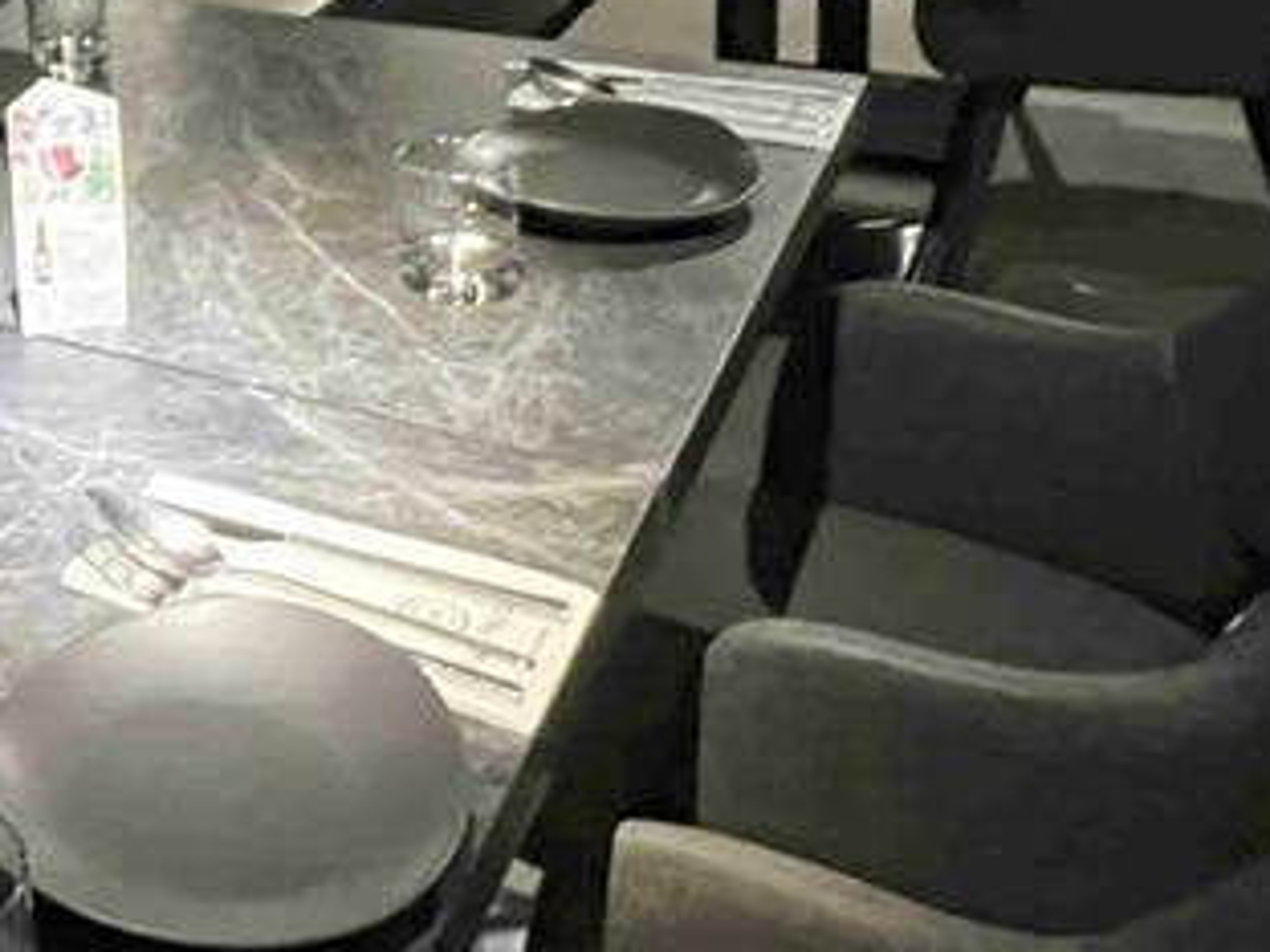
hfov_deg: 29.6
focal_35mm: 50
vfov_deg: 26.1
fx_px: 1834
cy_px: -179
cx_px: -431
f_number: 1.8
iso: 1000
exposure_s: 1/30
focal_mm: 1.57
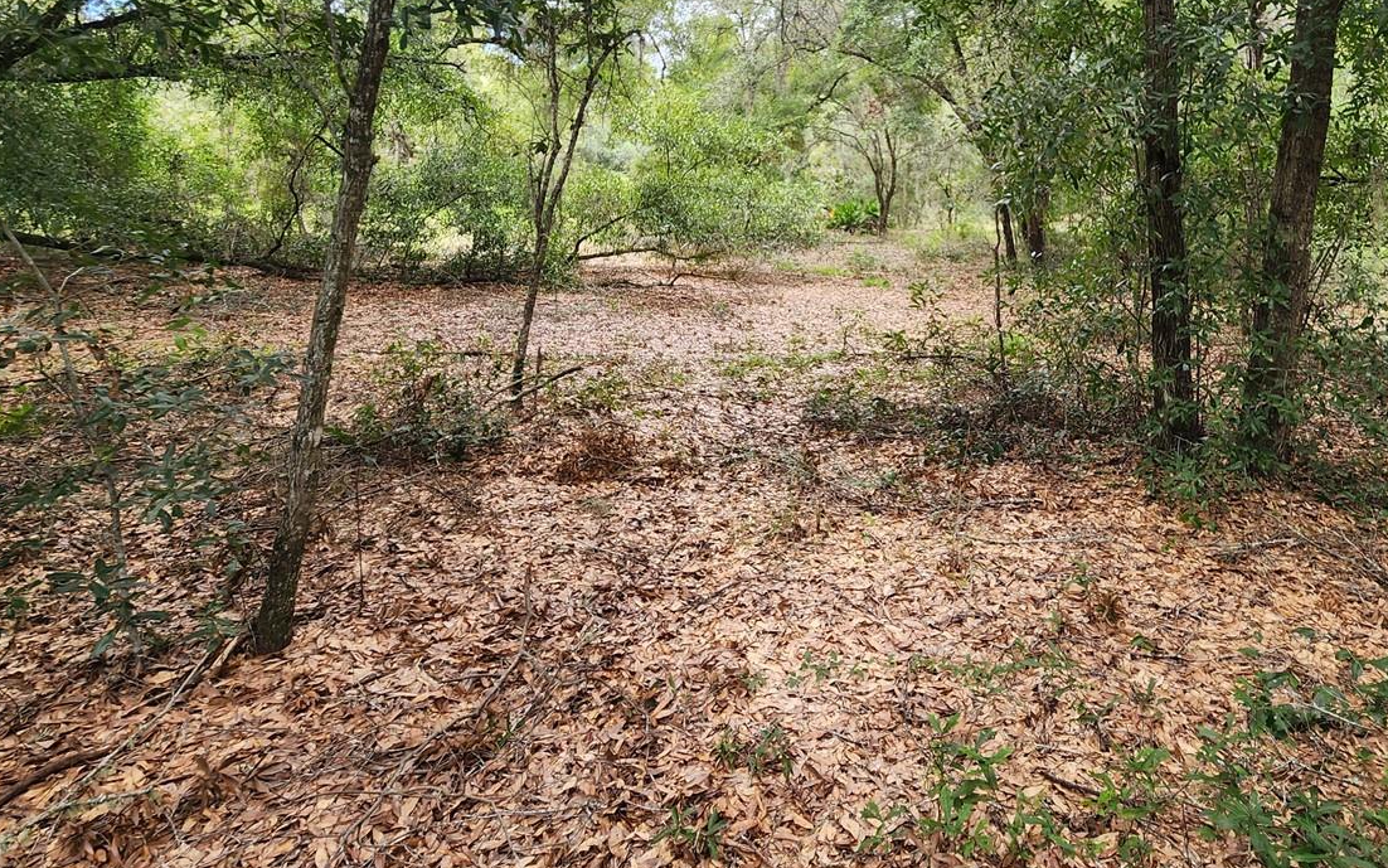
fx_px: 757
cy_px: 239
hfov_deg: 83.3
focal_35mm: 20
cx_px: 874
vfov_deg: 57.3
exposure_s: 1/137
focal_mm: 2.2
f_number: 2.2
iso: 50
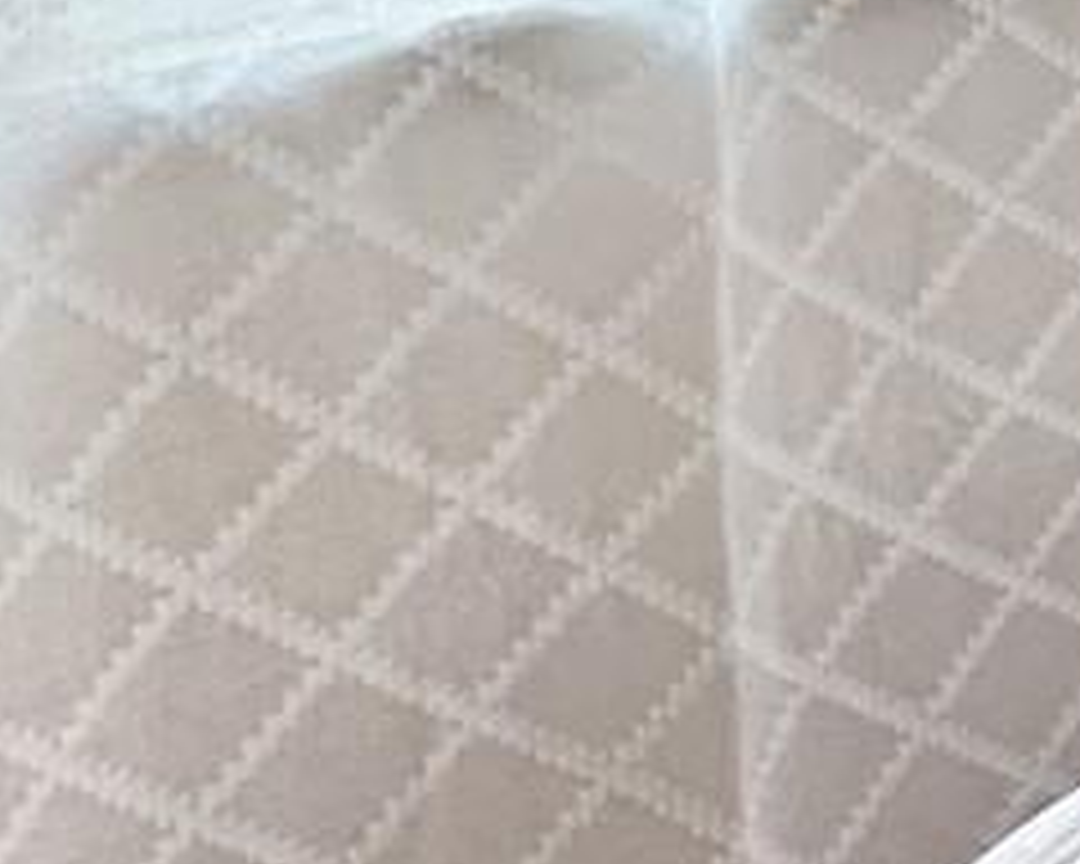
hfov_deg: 12.7
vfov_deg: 14.2
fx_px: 2909
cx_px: 2948
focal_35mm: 91
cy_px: -864
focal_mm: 2.22
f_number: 2.2
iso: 500
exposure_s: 1/40
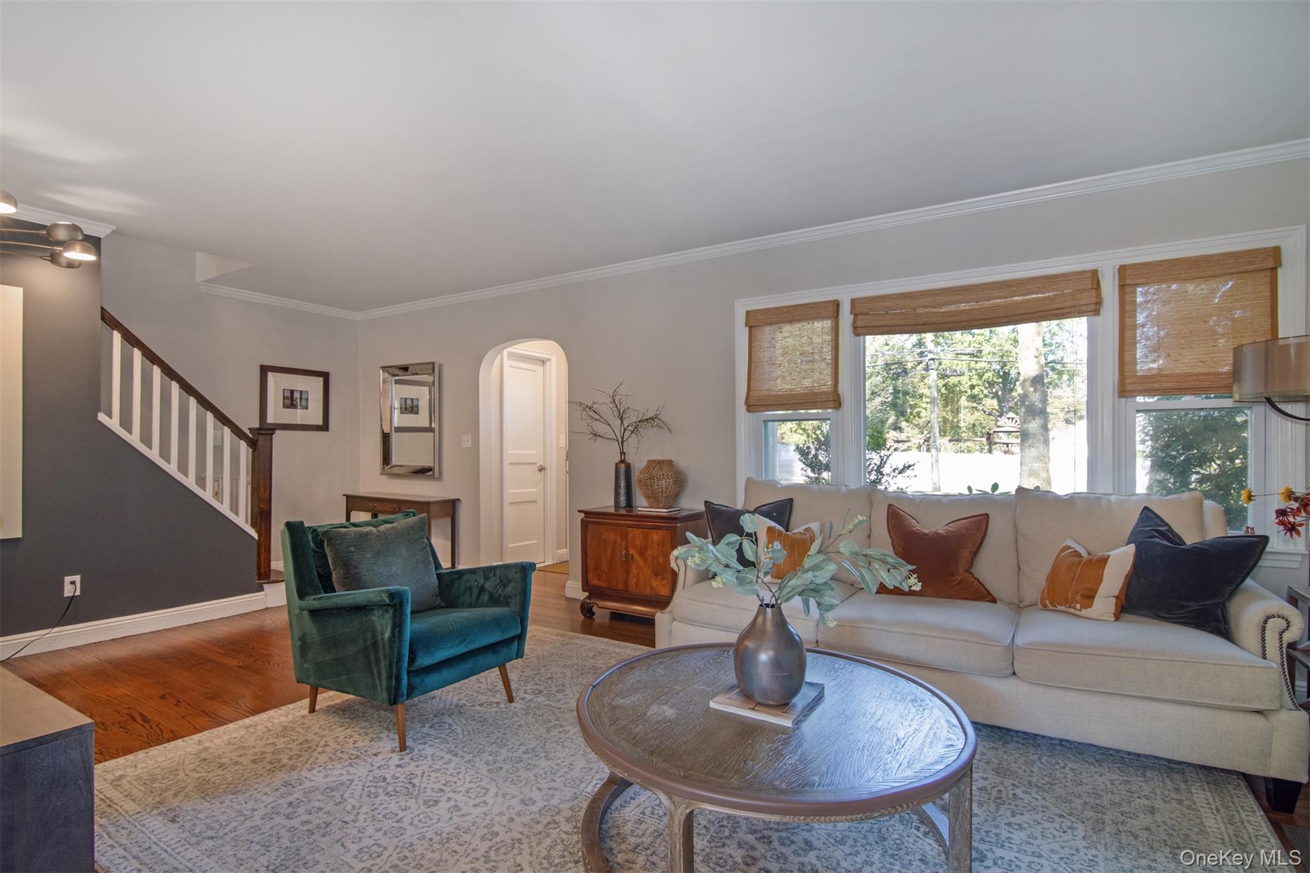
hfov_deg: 95.0
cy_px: 436
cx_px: 655
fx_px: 600
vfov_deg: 72.0
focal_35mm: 16
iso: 640
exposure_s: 1/25
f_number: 8
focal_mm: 11
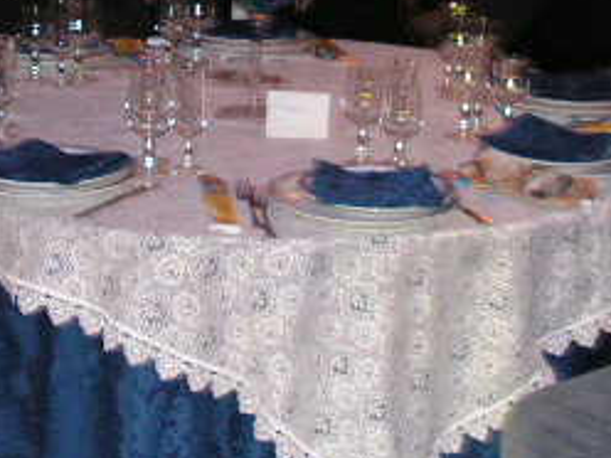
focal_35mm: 93
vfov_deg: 15.8
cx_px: 296
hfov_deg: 21.1
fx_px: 1642
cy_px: 79
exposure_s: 1/40
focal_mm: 6
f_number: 3.2
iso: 200
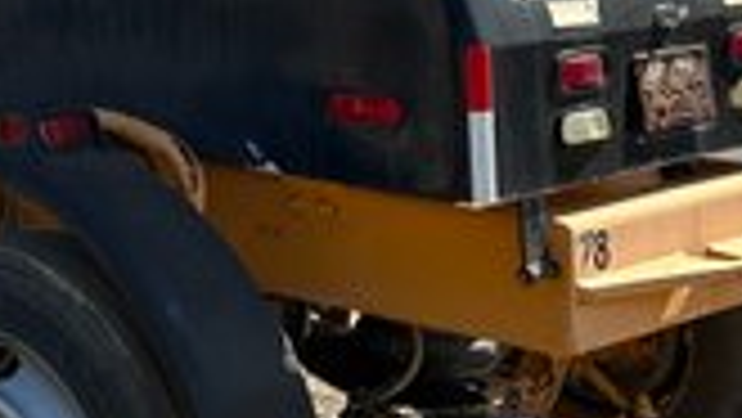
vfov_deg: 11.8
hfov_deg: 19.5
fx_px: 1968
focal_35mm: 100
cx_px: -250
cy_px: -133
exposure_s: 1/3247
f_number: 1.78
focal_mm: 6.86
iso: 80
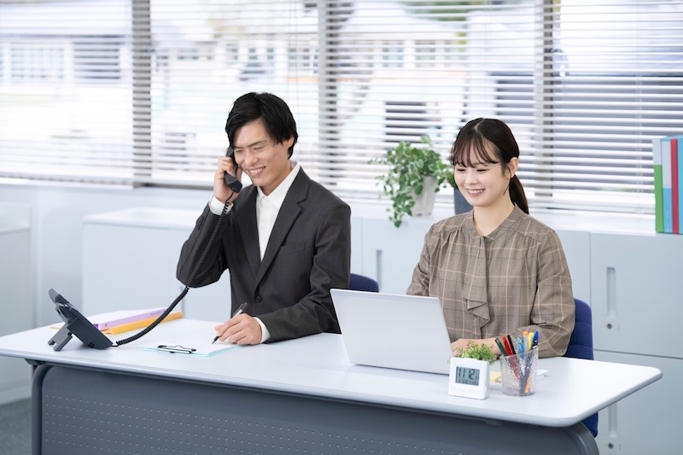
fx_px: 1612
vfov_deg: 16.1
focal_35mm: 85
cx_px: 342
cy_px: 228
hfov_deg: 23.9
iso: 250
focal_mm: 85
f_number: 2.8
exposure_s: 1/200
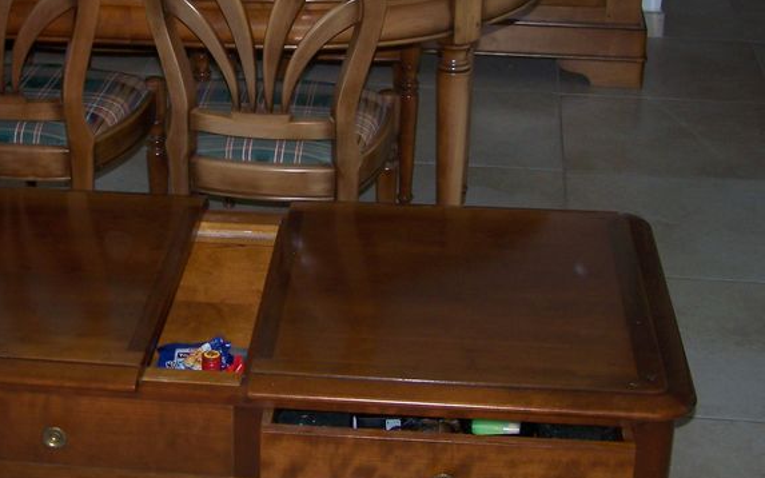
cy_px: 134
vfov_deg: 17.5
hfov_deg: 27.6
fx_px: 1543
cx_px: 215
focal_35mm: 74
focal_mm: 6.7
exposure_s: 1/60
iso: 80
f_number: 2.8
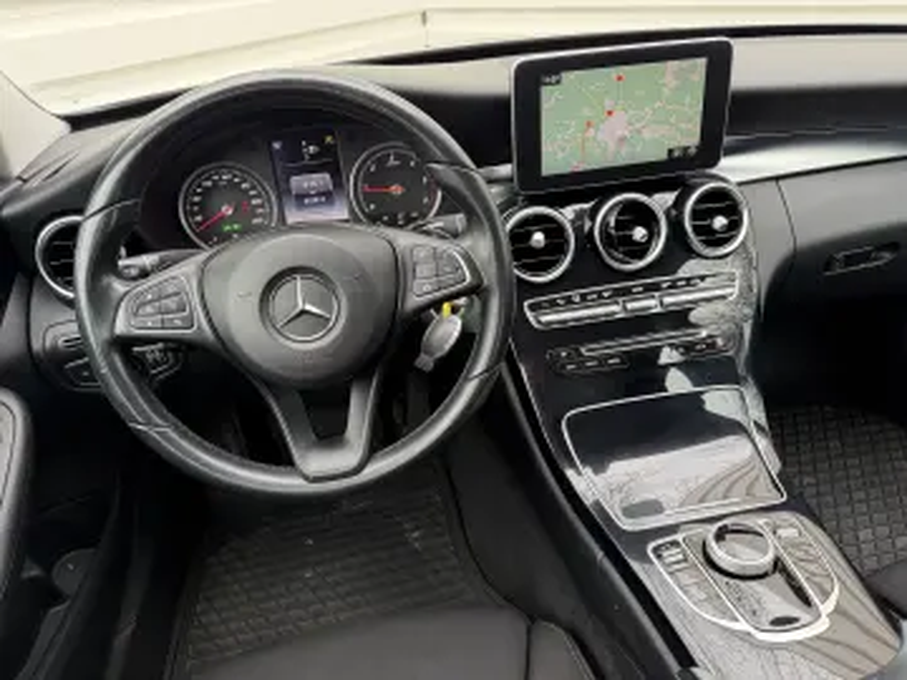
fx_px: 629
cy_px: 340
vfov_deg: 56.8
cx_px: 454
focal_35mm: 24
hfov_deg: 71.6
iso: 160
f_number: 1.78
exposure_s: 1/121
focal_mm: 6.76
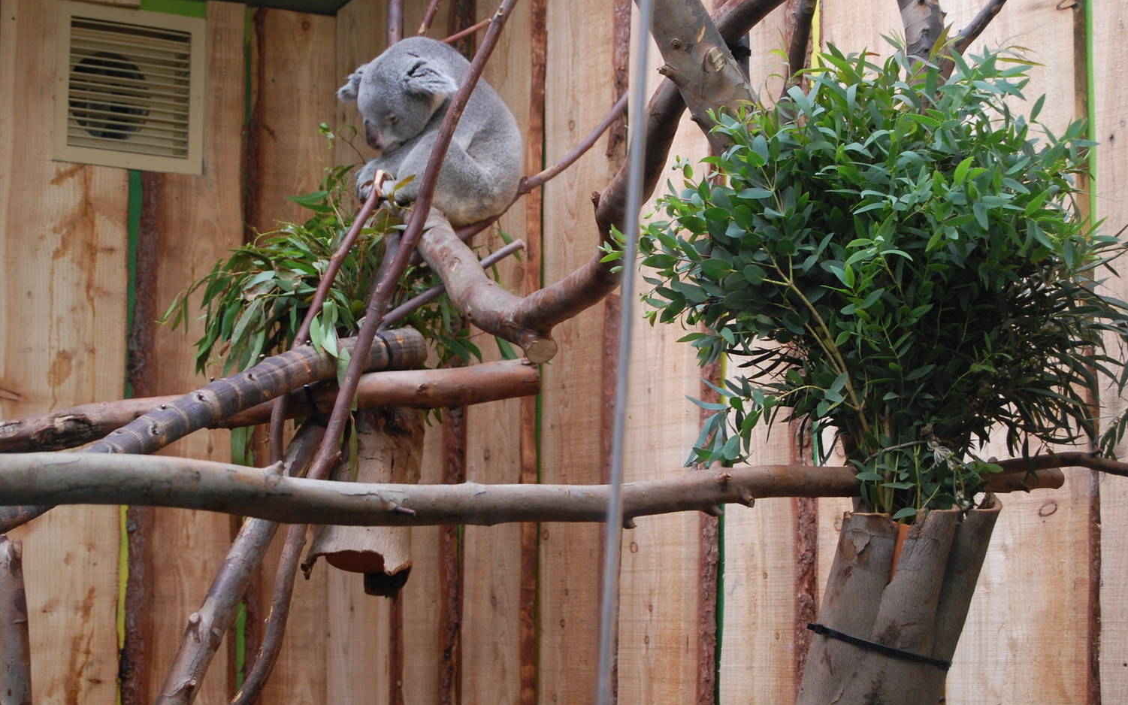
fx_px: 2753
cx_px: 528
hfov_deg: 23.2
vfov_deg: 14.6
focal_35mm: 90
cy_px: 314
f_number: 5.6
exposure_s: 1/30
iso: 560
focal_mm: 55
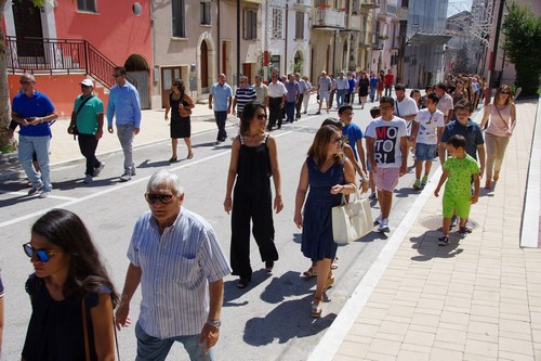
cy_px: 180
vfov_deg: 39.9
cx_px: 270
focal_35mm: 33
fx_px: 496
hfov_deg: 57.2
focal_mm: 22
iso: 200
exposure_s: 1/320
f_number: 8
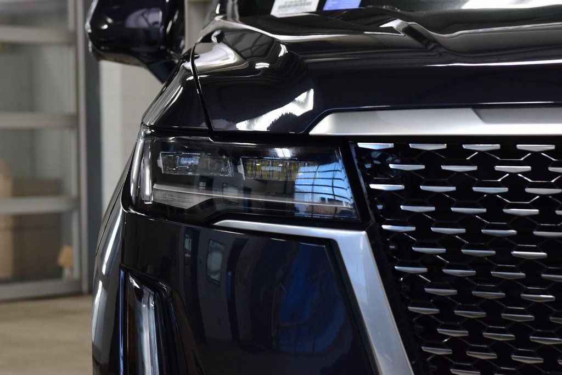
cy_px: 188
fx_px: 1639
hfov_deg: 19.5
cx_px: 281
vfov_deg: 13.0
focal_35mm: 105
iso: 1600
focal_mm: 70
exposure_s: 1/125
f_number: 5.6
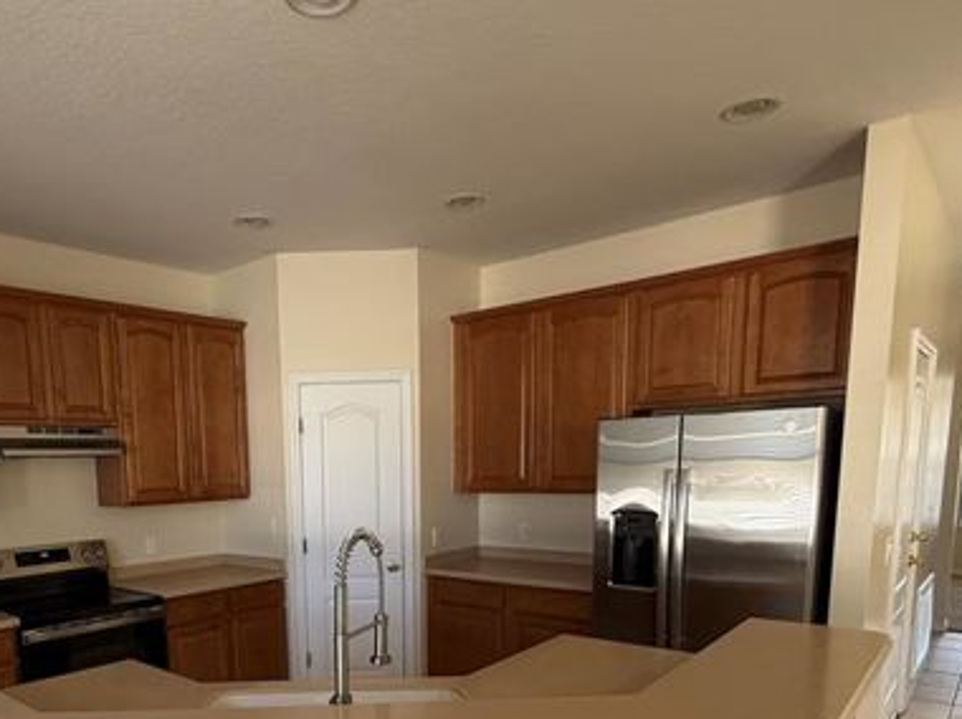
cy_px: 567
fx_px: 722
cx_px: 330
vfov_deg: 50.0
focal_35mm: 26
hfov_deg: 65.8
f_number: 2.2
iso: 200
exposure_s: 1/60
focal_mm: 2.22
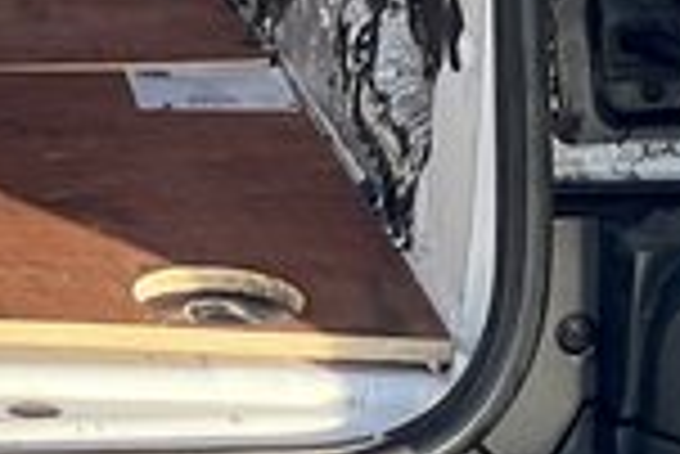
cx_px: -694
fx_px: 5407
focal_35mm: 286
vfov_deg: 4.6
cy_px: -845
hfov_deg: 6.9
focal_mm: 6
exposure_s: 1/607
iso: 25
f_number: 2
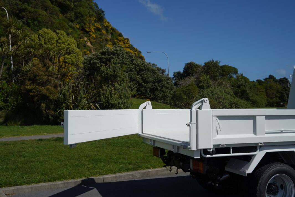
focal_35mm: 40
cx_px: 148
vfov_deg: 33.4
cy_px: 98
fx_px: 328
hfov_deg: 48.5
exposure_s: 1/320
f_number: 8
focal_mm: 40
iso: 50
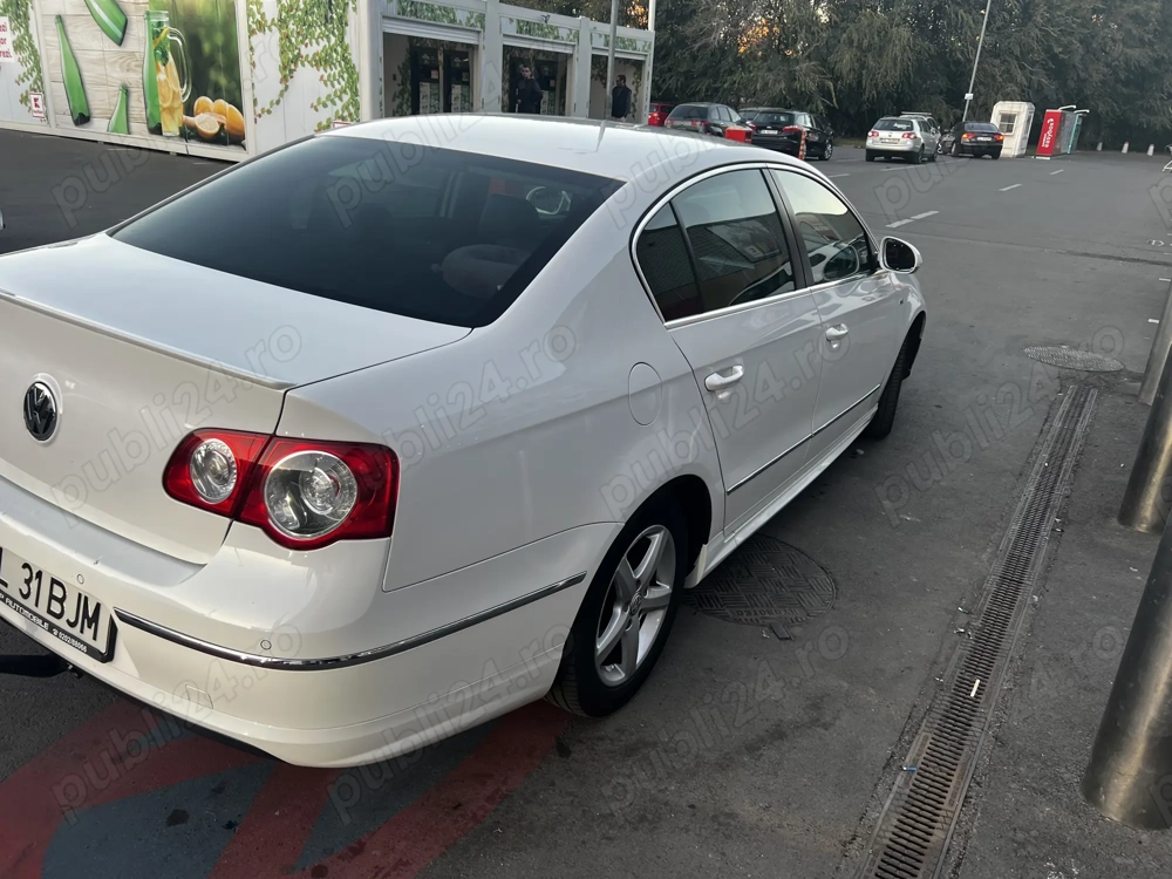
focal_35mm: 26
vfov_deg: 53.1
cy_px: 440
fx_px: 880
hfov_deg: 67.3
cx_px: 586
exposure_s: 1/133
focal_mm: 5.7
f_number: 1.5
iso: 32
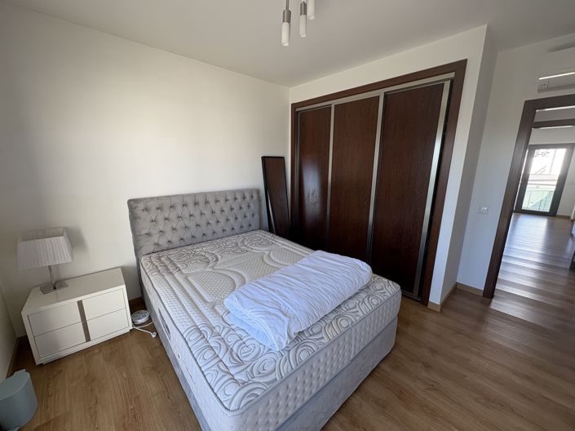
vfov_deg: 85.6
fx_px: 232
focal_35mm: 14
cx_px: 288
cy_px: 216
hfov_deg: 102.1
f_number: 2.2
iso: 64
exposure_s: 1/99
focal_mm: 2.22
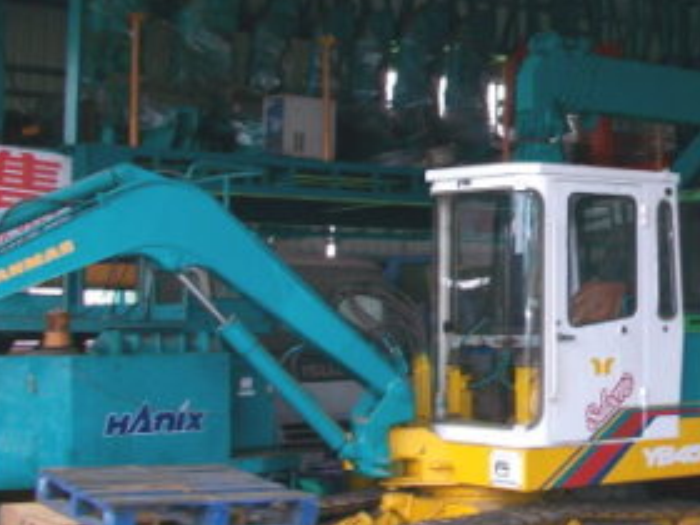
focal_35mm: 80
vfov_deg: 18.4
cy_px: 269
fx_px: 1618
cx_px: 618
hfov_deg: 23.8
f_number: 2.8
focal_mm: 5.7
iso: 64
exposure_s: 1/100
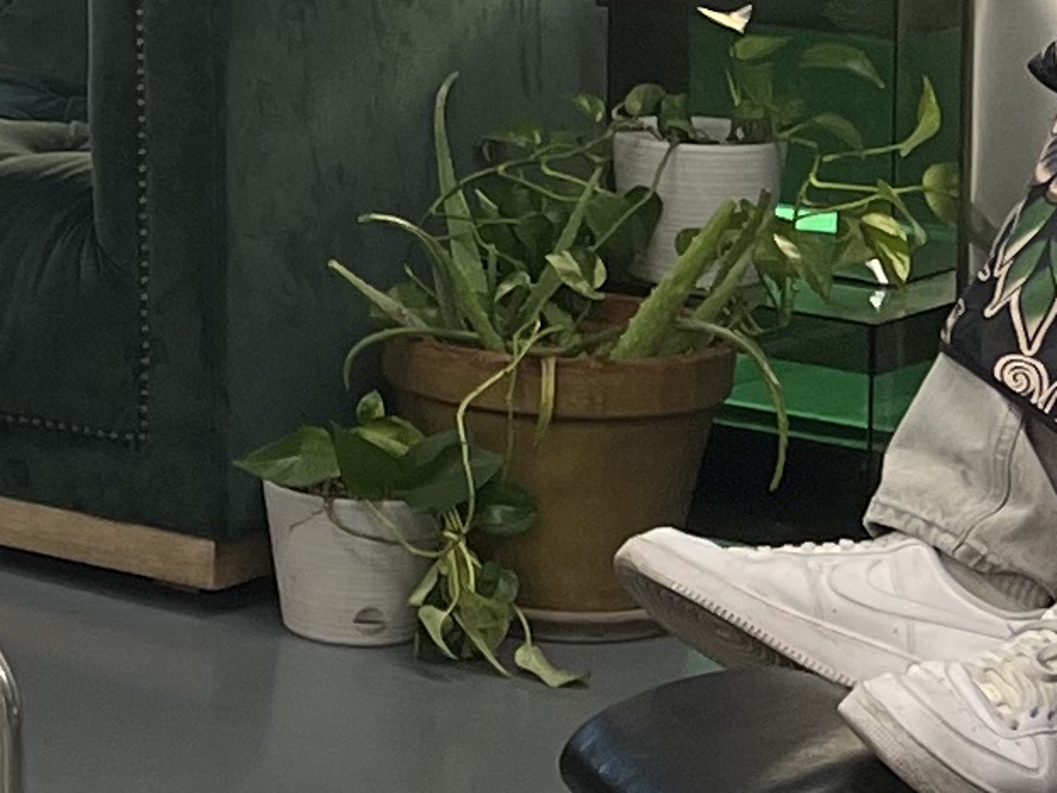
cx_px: -1425
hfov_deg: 10.3
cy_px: -395
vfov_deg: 8.6
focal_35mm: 168
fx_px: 5130
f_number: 1.5
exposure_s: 1/120
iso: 80
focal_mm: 5.7
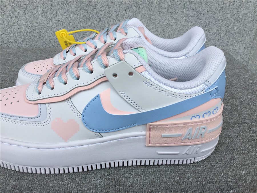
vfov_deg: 45.4
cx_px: 128
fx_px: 230
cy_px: 96
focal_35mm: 31
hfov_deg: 58.4
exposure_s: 1/426
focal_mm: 3.3
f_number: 2.4
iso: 25
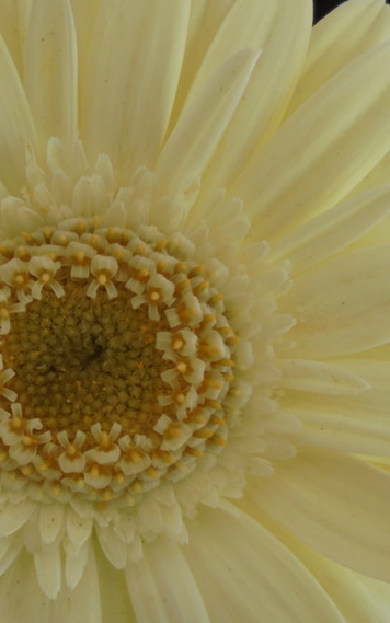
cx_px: 74
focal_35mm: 62
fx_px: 1054
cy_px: 369
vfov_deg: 32.9
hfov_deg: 20.7
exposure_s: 1/400
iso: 100
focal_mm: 4.6
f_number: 3.5
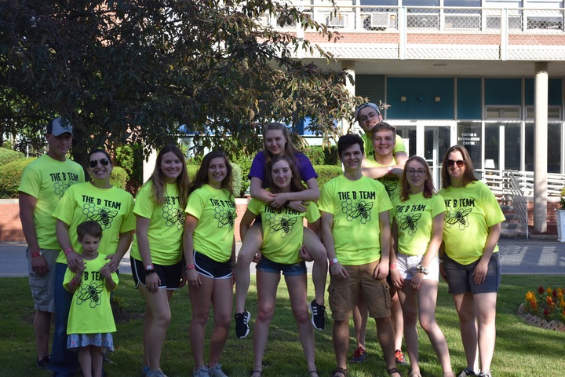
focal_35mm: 60
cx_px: 282
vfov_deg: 22.6
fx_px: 942
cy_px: 188
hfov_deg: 33.4
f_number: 5.3
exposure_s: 1/1000
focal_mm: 40
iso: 450
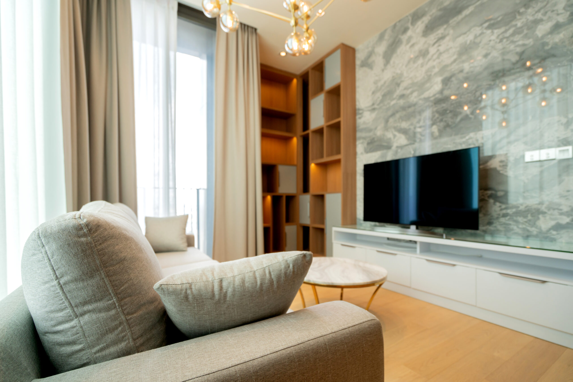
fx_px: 255
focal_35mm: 16
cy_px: 191
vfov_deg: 73.8
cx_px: 286
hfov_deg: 96.7
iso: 400
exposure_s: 1/125
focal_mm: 16
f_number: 4
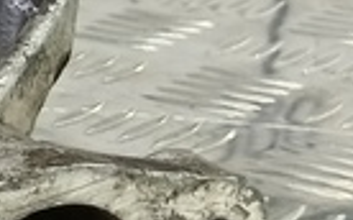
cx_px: -680
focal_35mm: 181
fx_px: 1740
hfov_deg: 9.3
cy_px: 153
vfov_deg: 7.2
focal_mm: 4.11
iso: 156
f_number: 1.6
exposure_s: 1/50
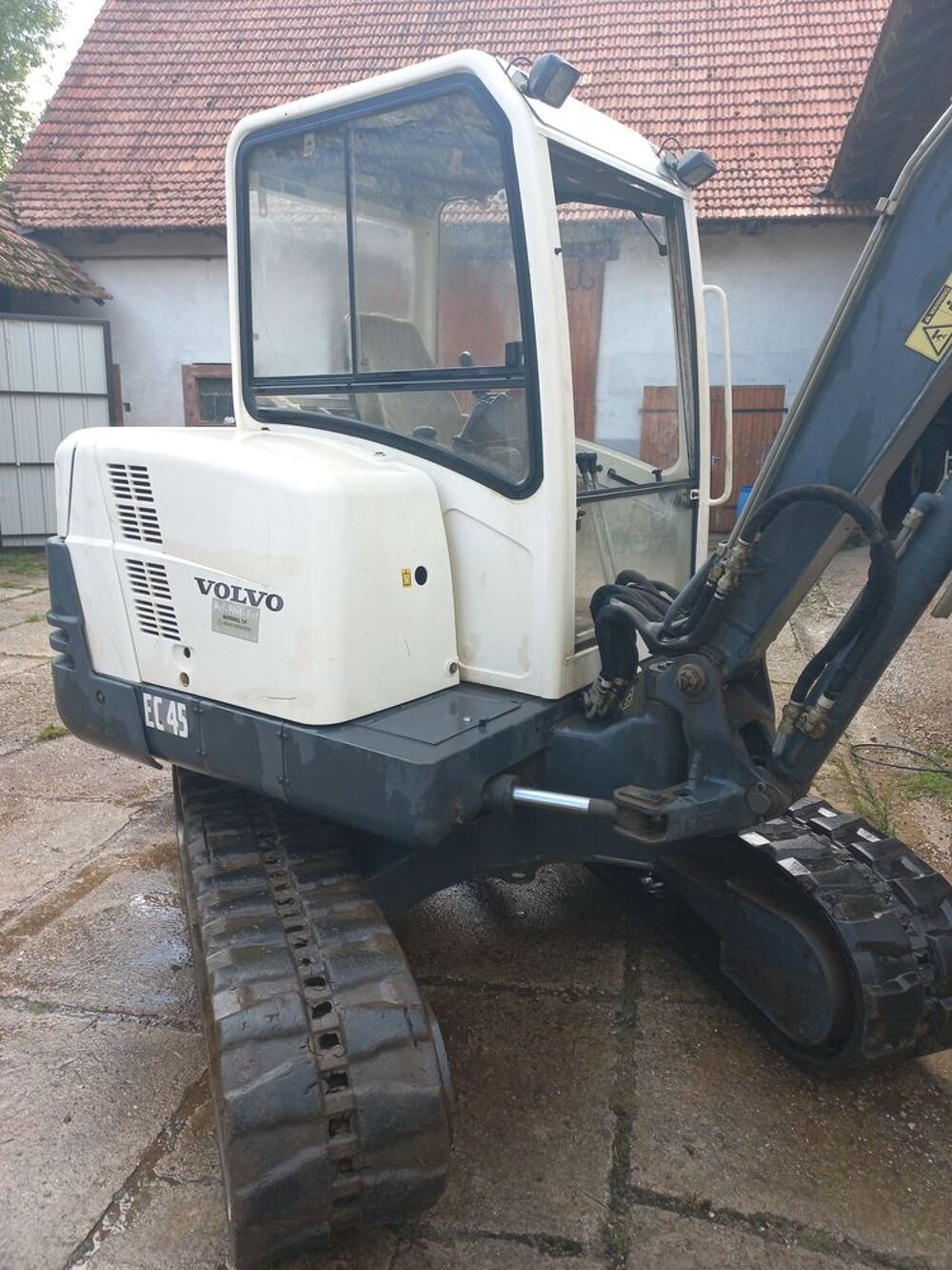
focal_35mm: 25
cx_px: 476
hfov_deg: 54.9
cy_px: 635
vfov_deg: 69.4
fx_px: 917
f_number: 1.8
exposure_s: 1/120
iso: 50
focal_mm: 4.6
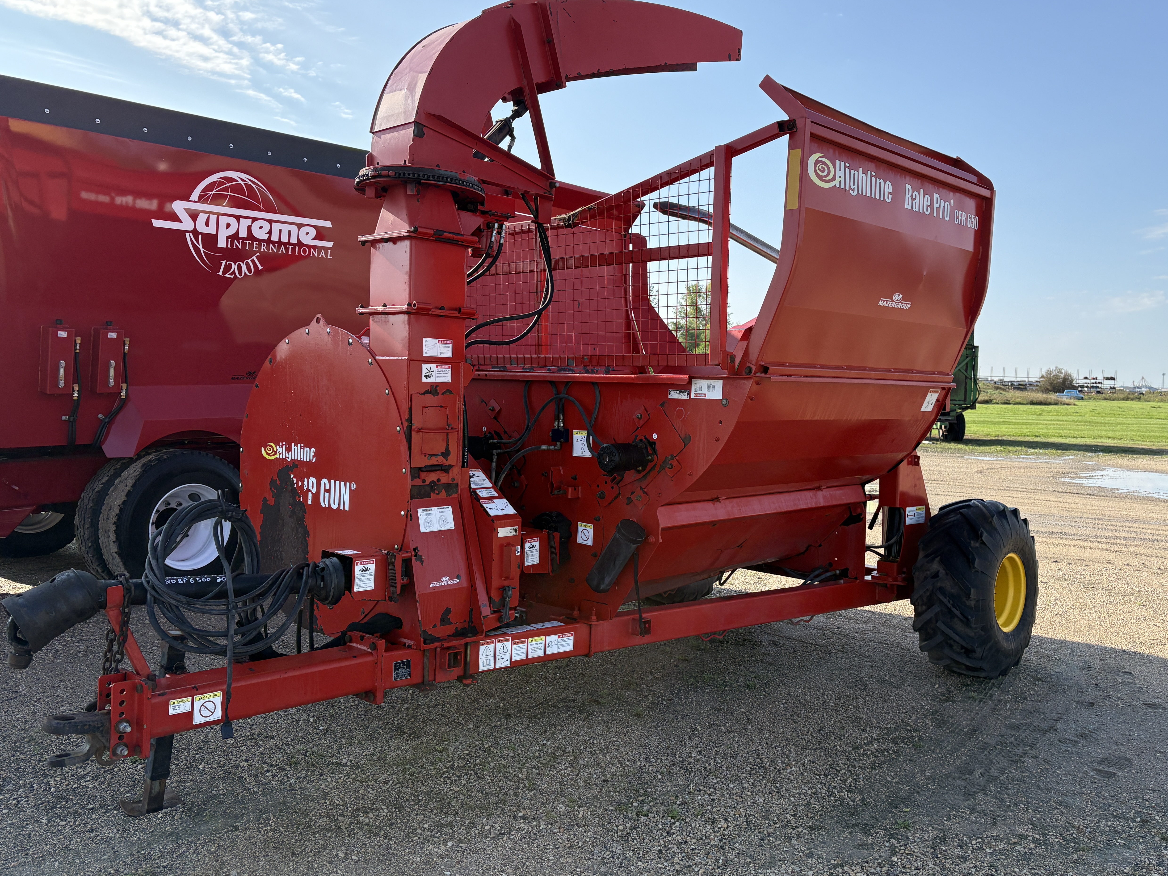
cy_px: 427
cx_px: 602
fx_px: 1012
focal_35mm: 30
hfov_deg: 60.0
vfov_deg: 46.8
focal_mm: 5.96
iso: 64
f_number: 1.6
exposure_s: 1/2747
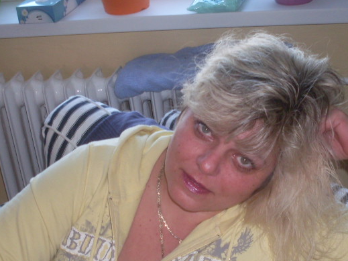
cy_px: 168
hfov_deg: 26.0
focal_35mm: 75
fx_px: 754
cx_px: 199
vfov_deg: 19.6
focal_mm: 6.3
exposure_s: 1/45
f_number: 2.8
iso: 100
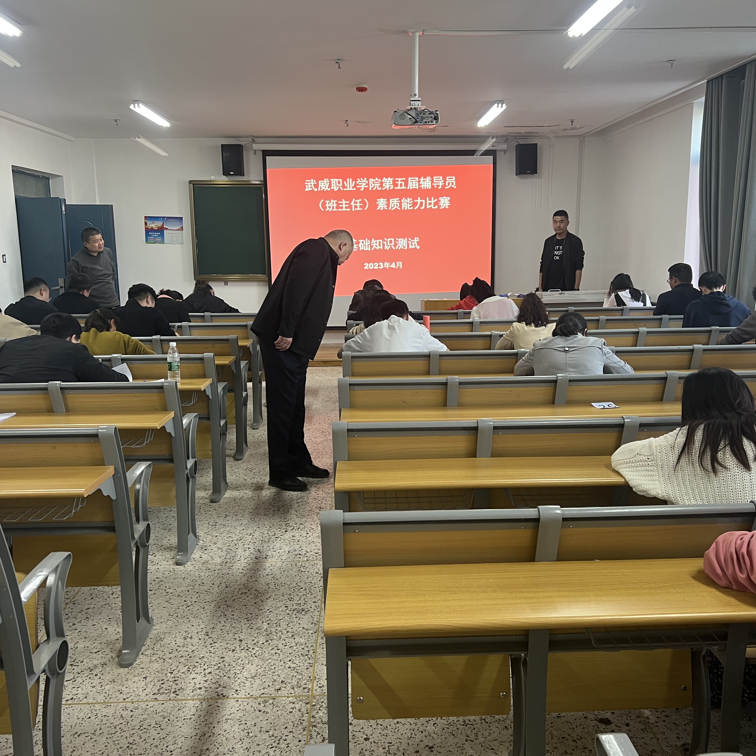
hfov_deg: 52.5
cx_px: 396
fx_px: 766
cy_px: 379
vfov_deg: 52.5
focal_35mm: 31
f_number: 1.5
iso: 80
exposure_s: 1/50
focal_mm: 5.7
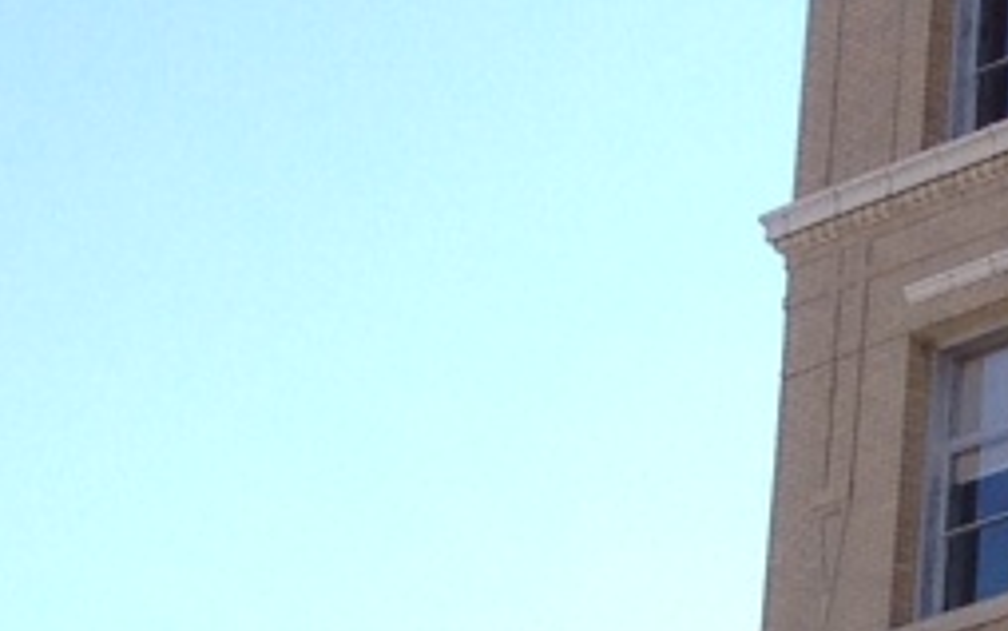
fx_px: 6541
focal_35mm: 238
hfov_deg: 7.6
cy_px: 1155
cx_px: 3159
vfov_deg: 5.4
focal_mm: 4.28
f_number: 2.4
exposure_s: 1/890
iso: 50
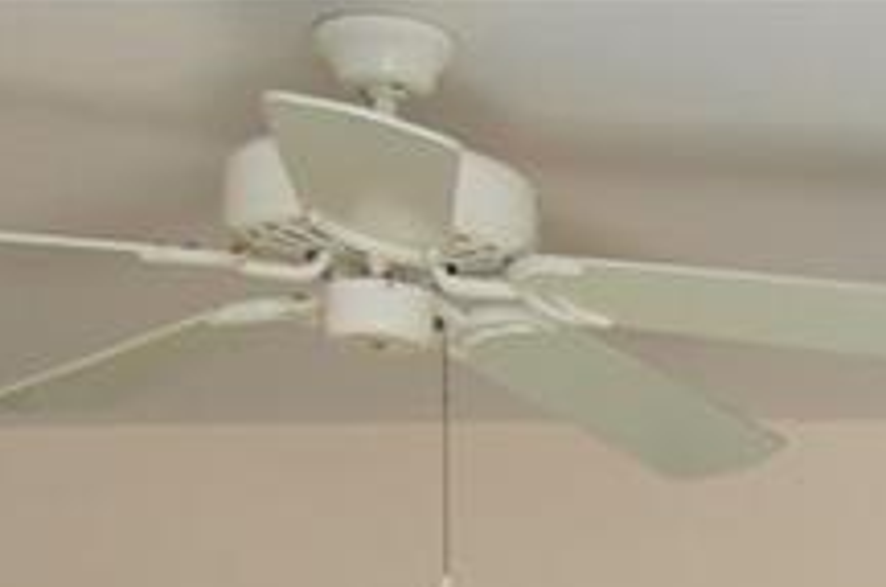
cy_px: 1387
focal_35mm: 128
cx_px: 1624
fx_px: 3143
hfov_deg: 14.1
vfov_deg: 9.5
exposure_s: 1/100
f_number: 5
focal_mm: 18
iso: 400
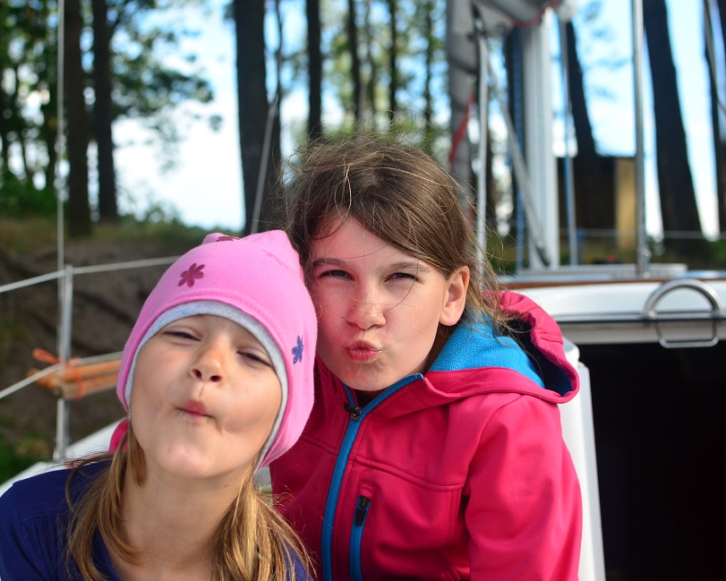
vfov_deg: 25.2
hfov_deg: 31.1
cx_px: 303
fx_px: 1302
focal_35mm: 61
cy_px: 292
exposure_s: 1/2000
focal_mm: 35
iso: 640
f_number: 4
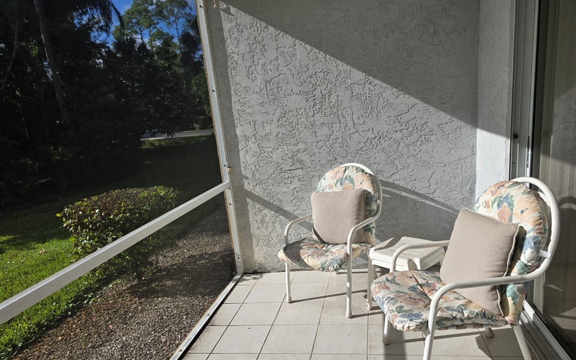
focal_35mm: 25
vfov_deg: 49.1
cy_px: 209
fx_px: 392
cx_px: 283
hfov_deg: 72.6
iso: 12
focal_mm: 6.3
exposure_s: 1/650
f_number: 1.7
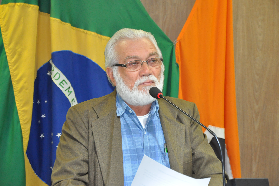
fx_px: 929
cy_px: 93
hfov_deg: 17.1
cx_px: 140
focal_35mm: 120
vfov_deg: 11.4
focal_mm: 80
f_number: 5.3
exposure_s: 1/60
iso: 2000
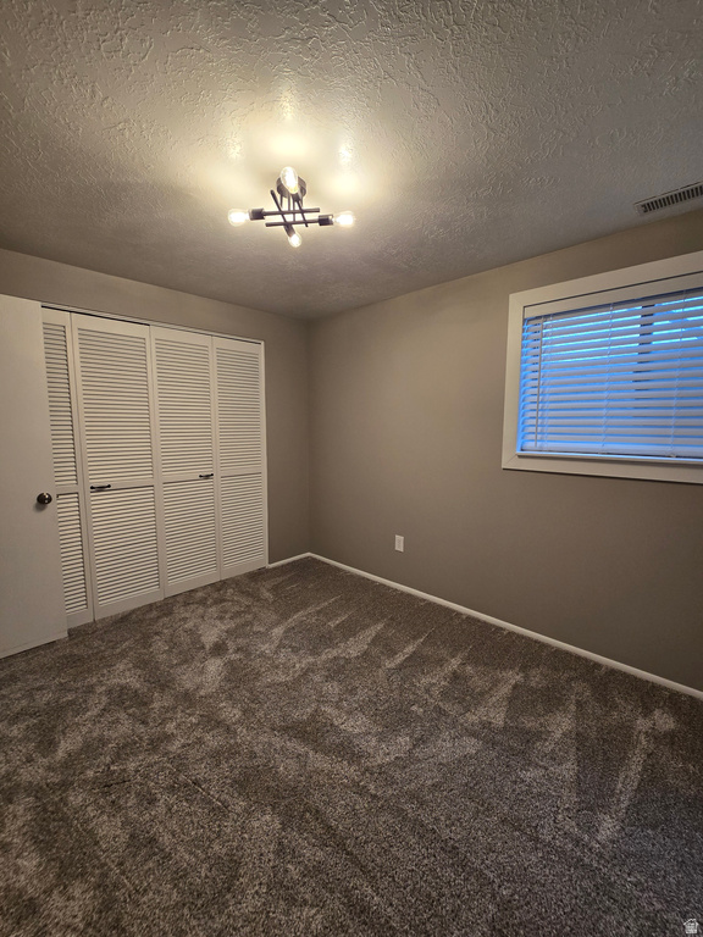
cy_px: 468
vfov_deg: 106.2
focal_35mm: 13
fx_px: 352
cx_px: 352
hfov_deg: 89.9
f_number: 2.2
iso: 125
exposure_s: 1/60
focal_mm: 2.2
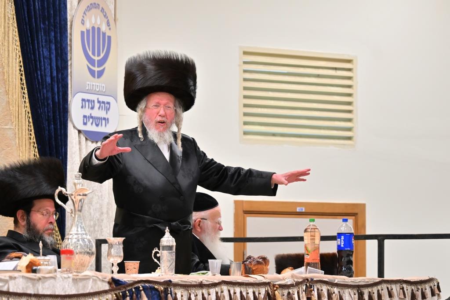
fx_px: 2249
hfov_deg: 11.4
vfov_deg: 7.6
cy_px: 150
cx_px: 225
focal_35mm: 180
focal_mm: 120
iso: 1000
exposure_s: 1/200
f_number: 4
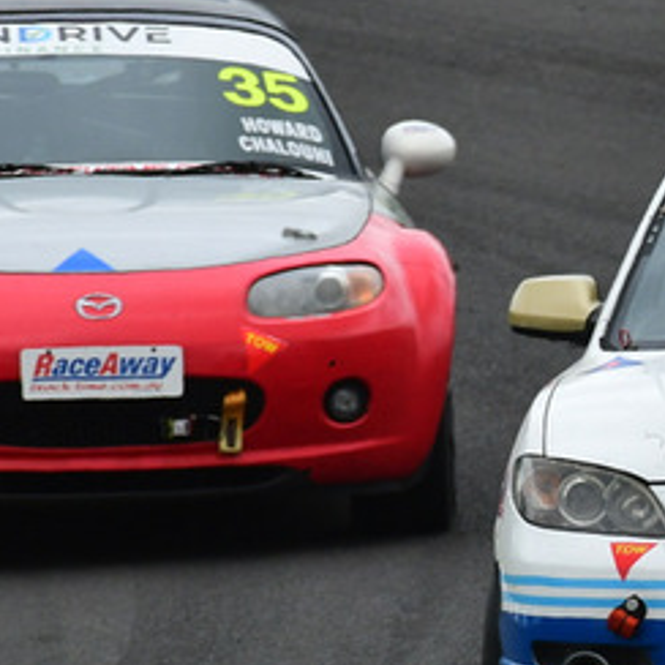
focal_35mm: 2093
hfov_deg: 0.8
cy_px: 256
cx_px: 804
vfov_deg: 0.8
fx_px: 45490
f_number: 11
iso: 800
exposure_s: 1/640
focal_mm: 500
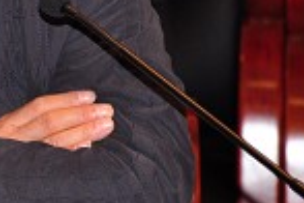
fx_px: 3867
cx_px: -143
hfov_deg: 4.5
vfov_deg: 3.0
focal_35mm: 458
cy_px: -99
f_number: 5.6
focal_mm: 90
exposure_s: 1/60
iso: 500
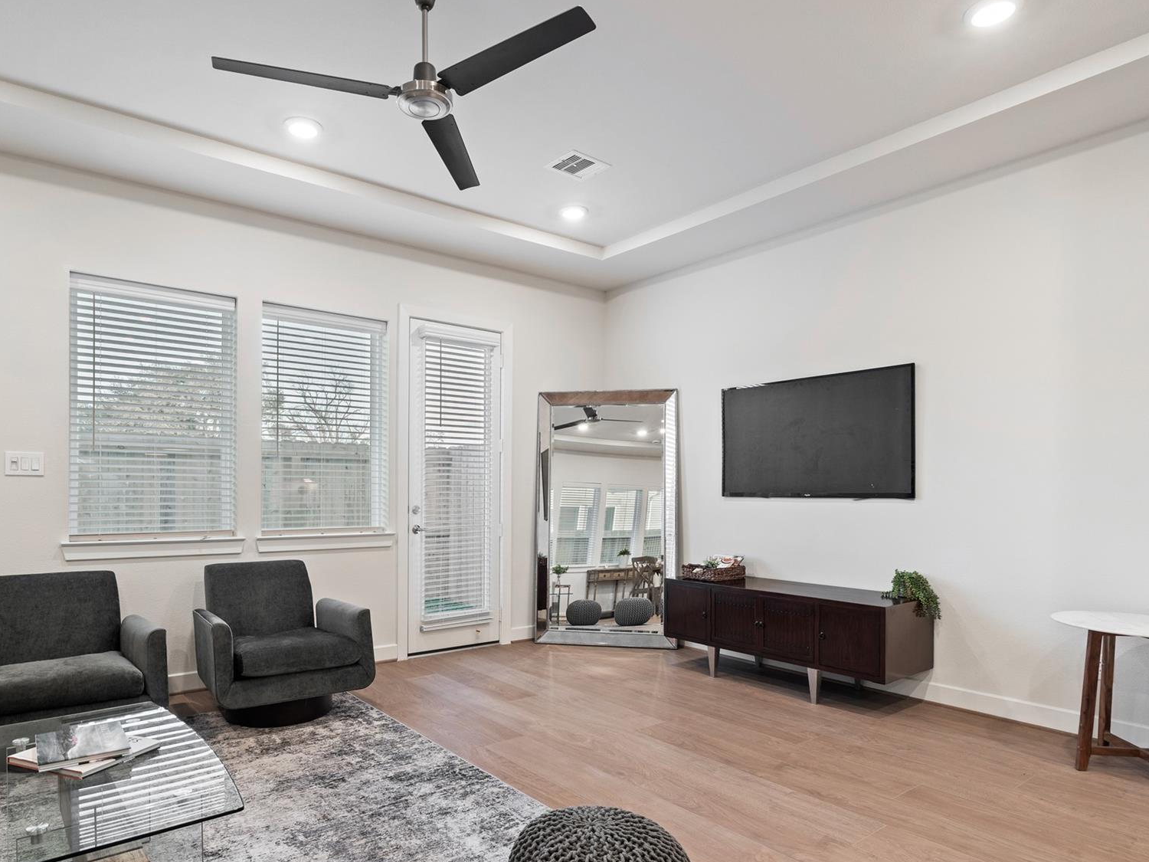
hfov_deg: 78.7
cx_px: 512
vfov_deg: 63.1
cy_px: 495
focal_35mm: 21
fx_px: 697
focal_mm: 16
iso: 200
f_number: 9
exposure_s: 1/1.67
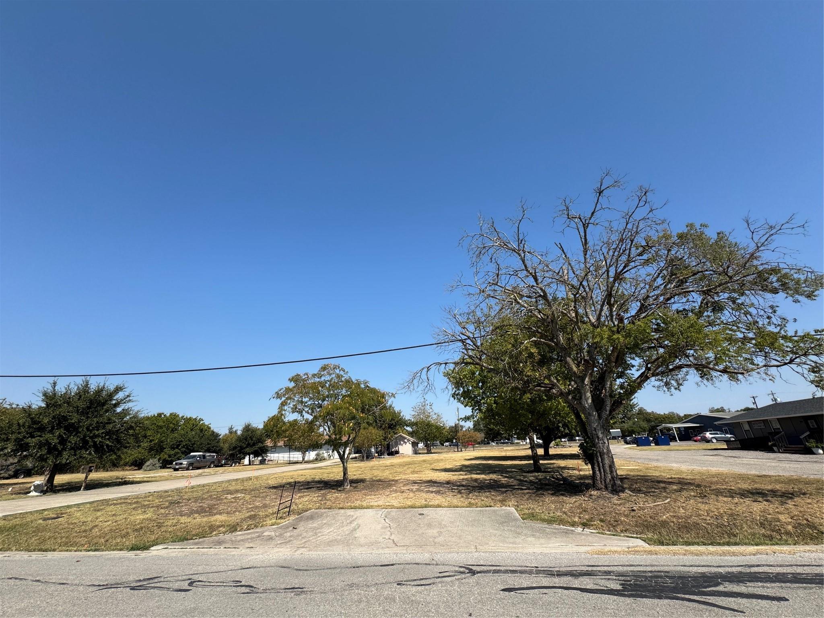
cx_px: 412
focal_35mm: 14
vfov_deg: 85.7
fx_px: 333
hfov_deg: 102.1
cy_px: 309
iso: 50
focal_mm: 2.22
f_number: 2.2
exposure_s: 1/2208
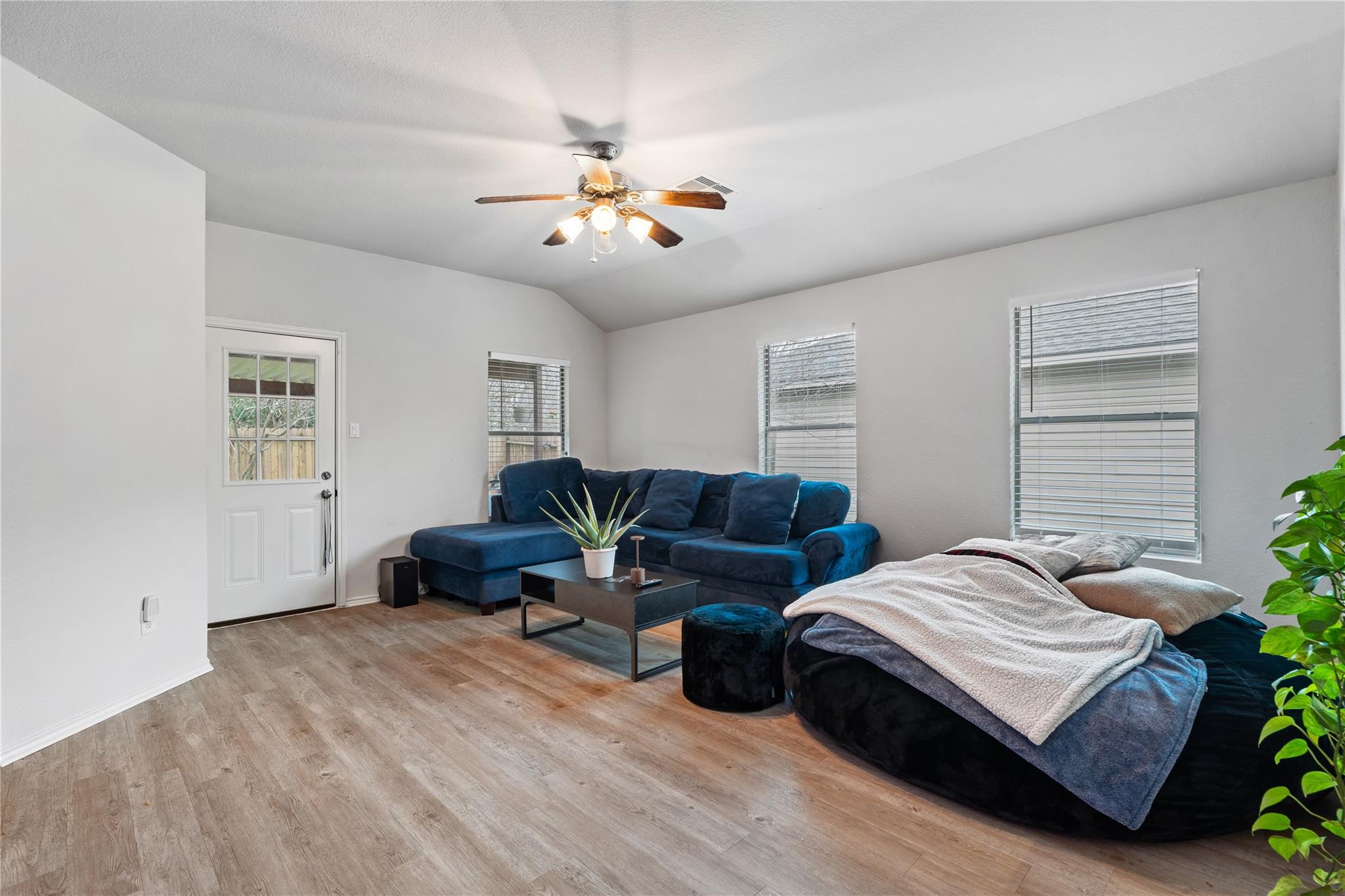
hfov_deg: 96.7
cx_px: 672
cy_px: 448
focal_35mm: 16
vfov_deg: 73.7
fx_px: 598
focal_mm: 16
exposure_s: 8
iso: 200
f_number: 9
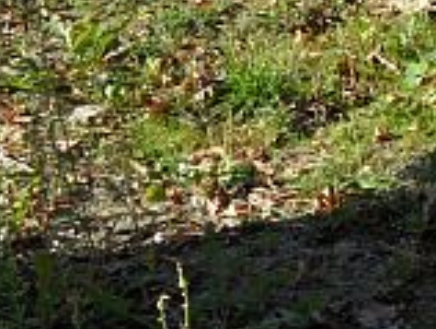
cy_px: 144
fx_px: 1224
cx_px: 809
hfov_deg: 16.5
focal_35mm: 97
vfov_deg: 15.3
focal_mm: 3.9
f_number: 3.2
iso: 80
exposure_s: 1/500
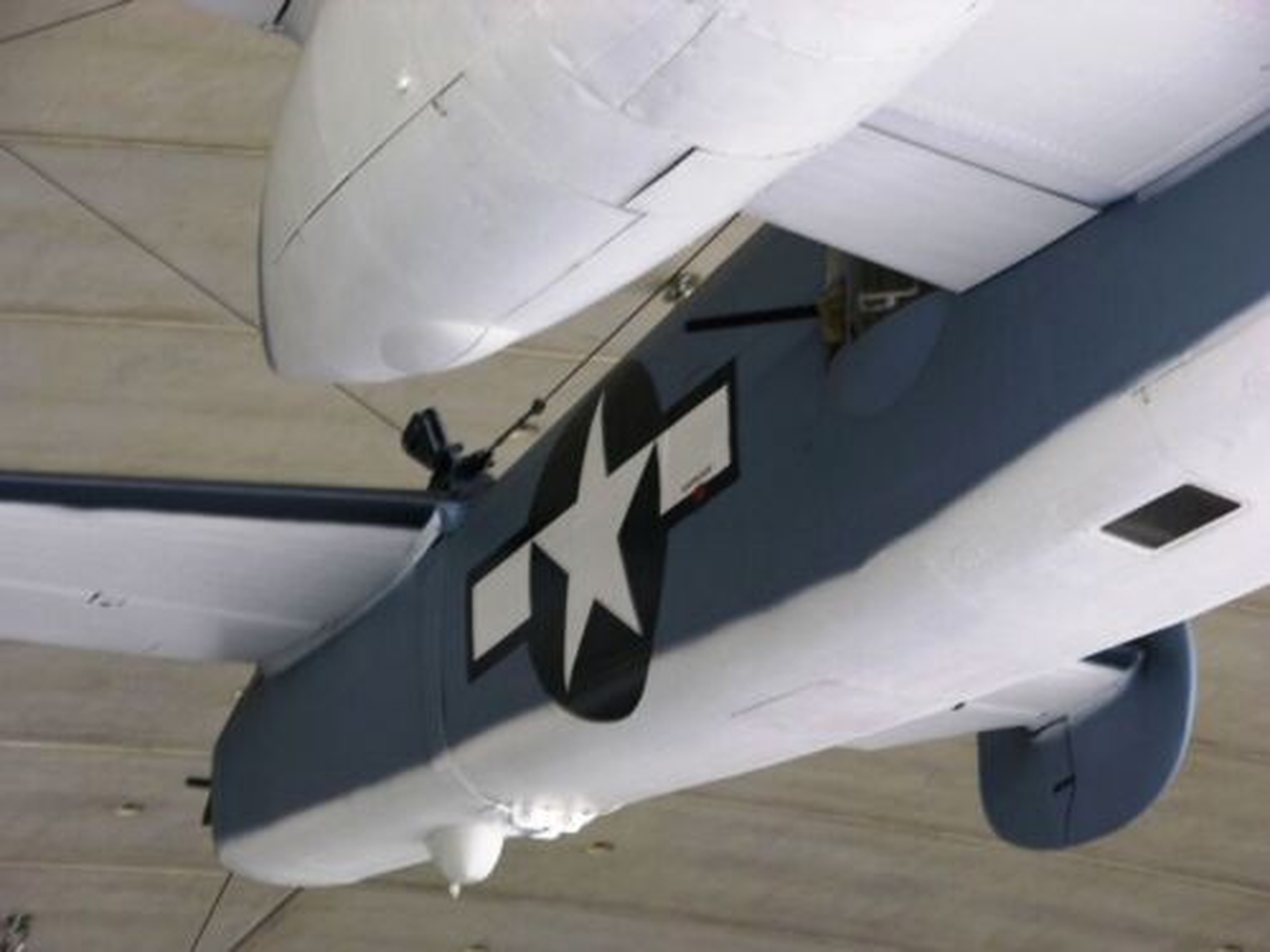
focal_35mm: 150
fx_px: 5503
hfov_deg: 13.2
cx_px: 635
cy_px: 476
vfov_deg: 9.9
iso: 50
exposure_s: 1/10.7
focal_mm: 37.7
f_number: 3.9
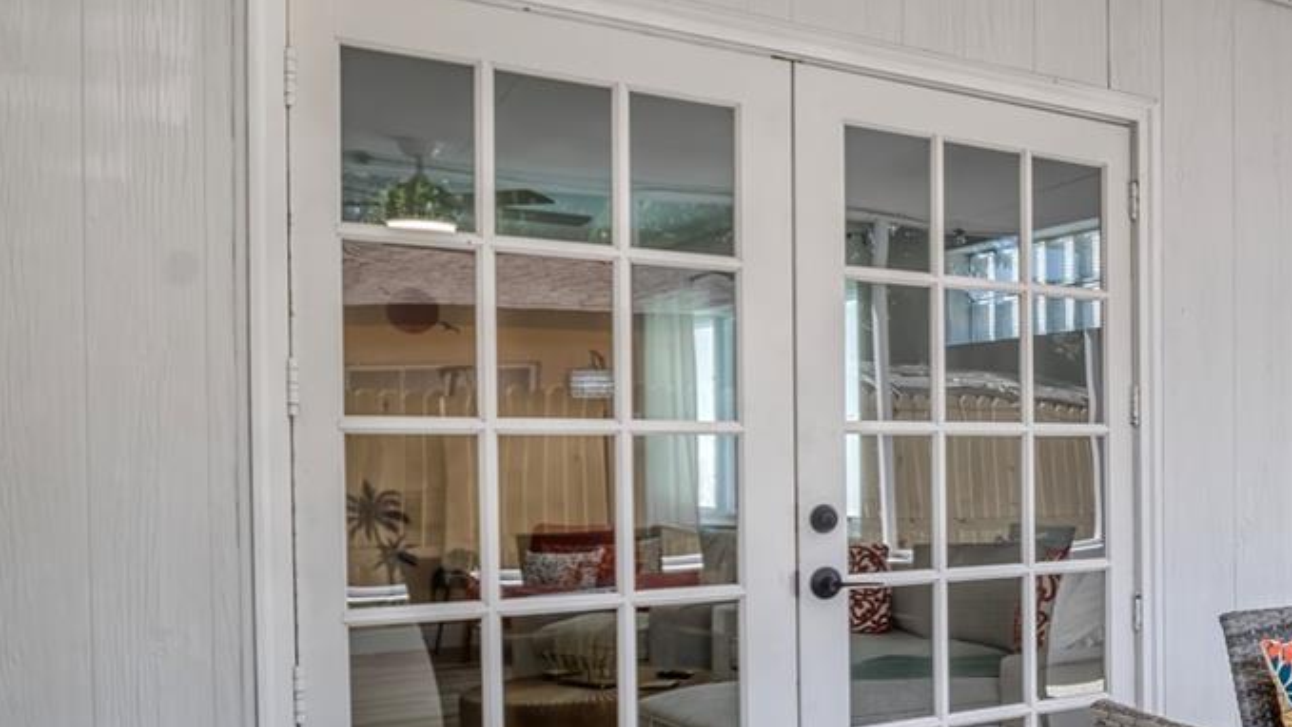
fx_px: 1268
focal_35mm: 37
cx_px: 1410
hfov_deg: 42.7
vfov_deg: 31.8
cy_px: 481
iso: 100
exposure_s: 1/30
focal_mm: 10
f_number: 8
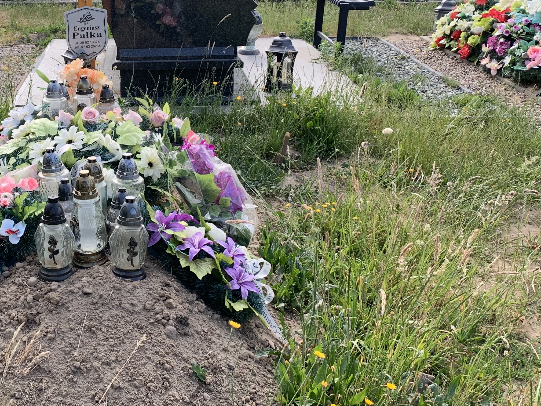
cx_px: 83
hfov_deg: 35.2
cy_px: 177
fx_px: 813
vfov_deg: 28.0
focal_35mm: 52
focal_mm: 4.25
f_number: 1.8
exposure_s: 1/428
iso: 25
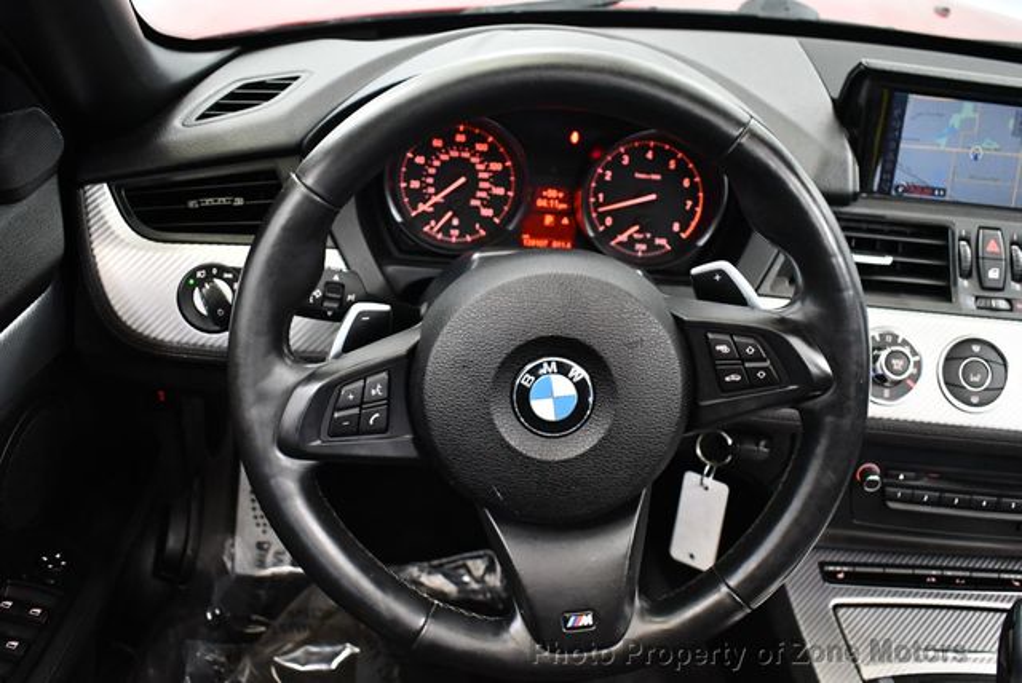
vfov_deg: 36.9
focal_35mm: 36
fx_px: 1023
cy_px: 342
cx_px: 511
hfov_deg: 53.1
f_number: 3.5
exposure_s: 1/60
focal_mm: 18
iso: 3200
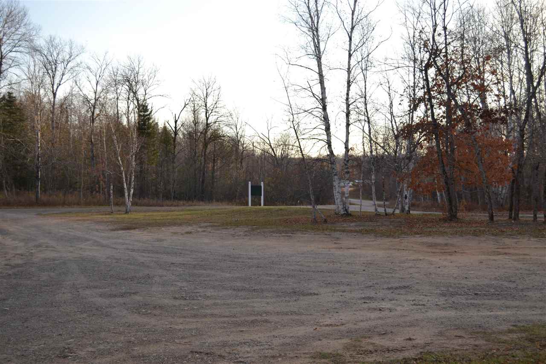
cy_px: 182
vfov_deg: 29.9
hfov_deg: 43.6
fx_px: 682
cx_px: 273
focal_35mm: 45
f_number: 5.6
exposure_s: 1/200
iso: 100
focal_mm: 30
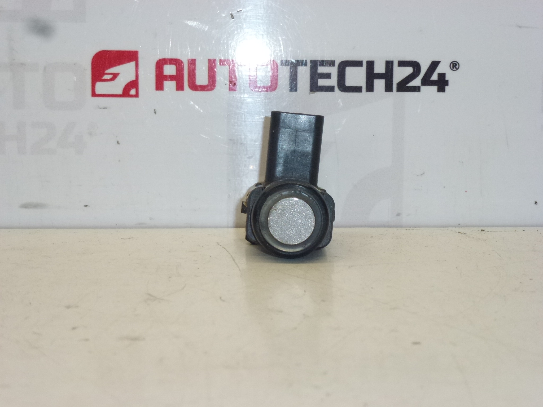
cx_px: 272
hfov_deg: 27.4
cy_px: 204
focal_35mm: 71
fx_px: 1114
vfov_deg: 20.7
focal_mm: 12.7
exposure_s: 1/200
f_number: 4.7
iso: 400
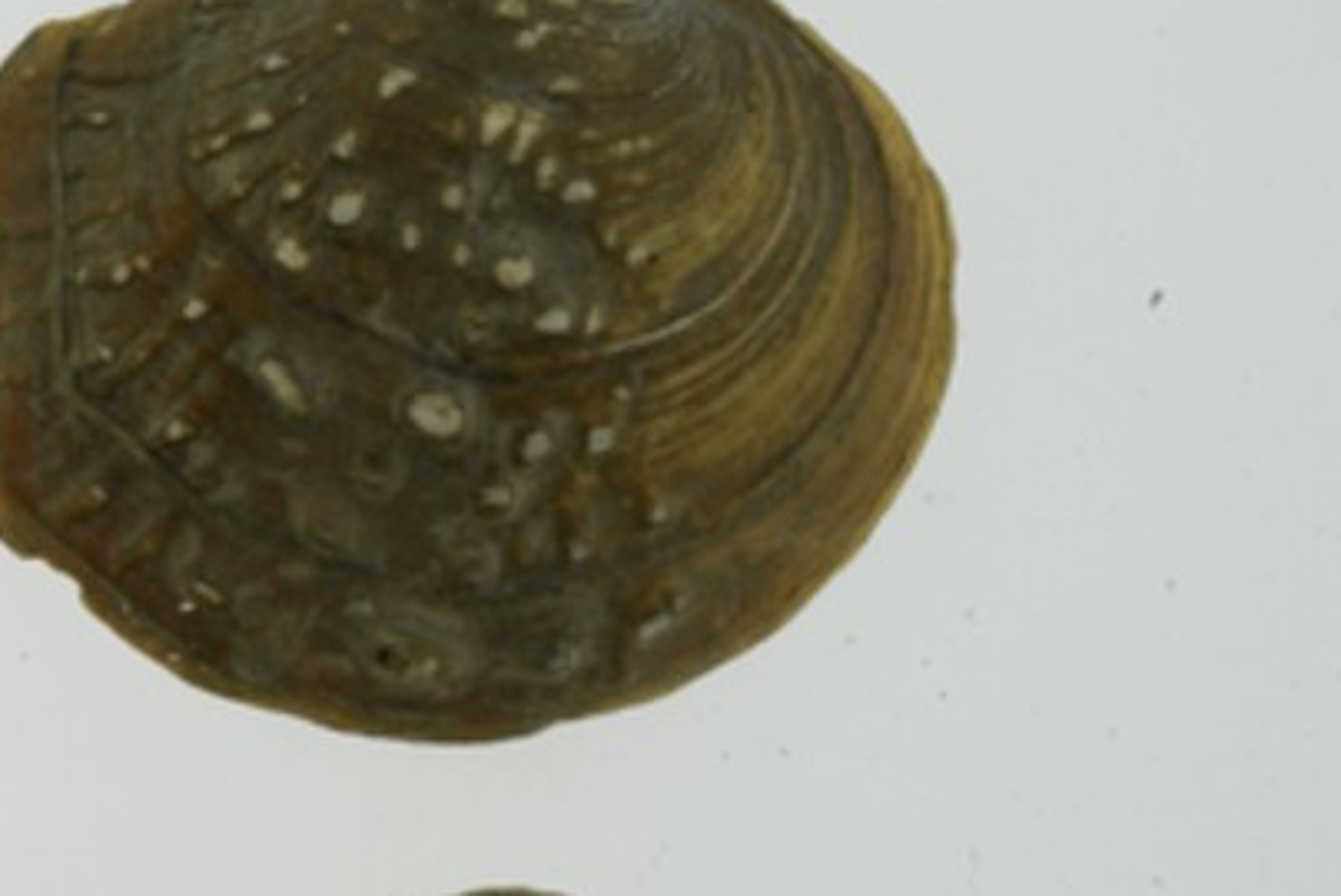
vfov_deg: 7.7
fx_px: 6635
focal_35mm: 178
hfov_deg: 11.1
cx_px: -594
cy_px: 858
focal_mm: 60
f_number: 32
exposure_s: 1/10
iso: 100
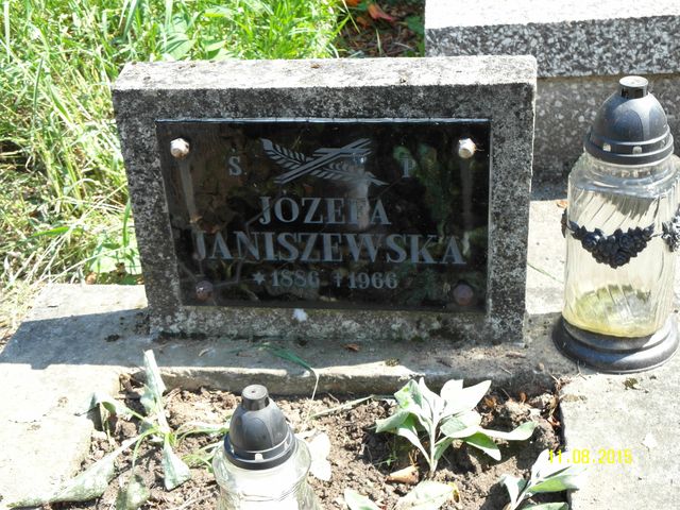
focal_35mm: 57
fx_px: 1120
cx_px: 340
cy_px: 255
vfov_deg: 25.7
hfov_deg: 33.8
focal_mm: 12.3
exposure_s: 1/125
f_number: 4.1
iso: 100
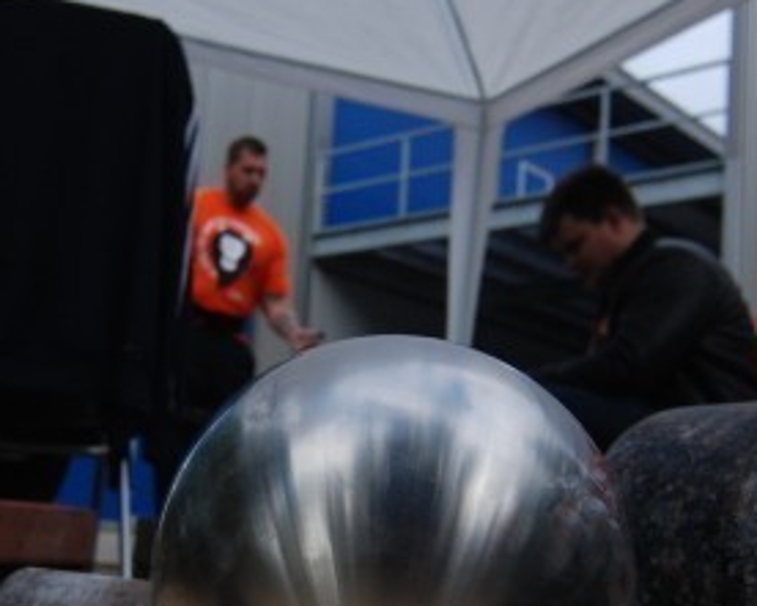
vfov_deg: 30.7
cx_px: 298
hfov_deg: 37.9
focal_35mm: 49
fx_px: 1098
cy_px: 393
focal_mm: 12
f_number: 4
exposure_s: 1/800
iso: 200
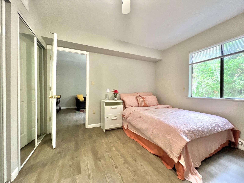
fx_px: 92
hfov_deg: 106.2
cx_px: 122
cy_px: 92
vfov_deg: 89.9
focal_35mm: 13
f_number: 1.8
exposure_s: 1/60
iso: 200
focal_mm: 1.57
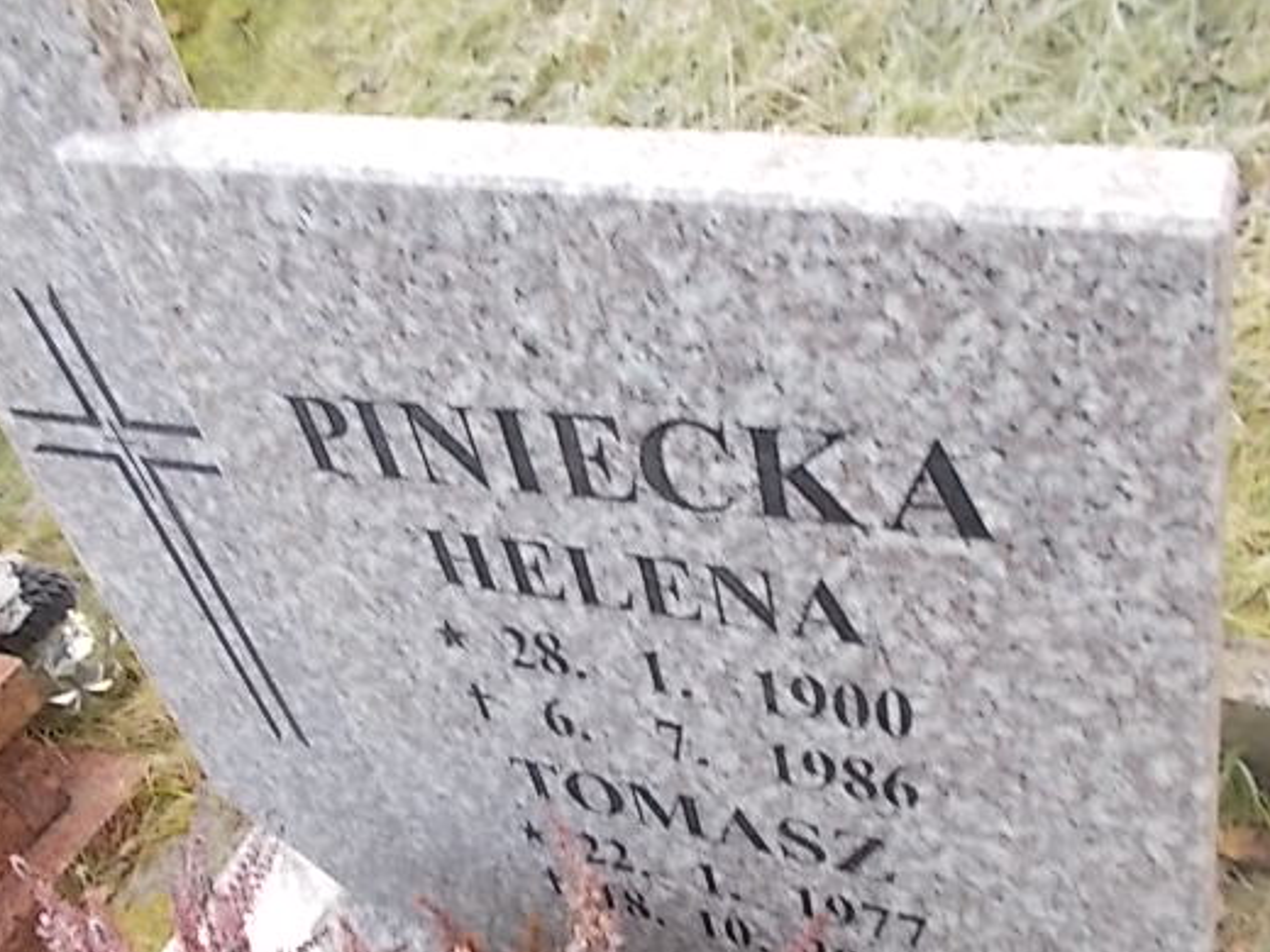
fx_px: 1174
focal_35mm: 32
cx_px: 569
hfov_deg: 56.7
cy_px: 581
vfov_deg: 43.9
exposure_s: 1/30
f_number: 3.2
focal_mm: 4.6
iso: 80
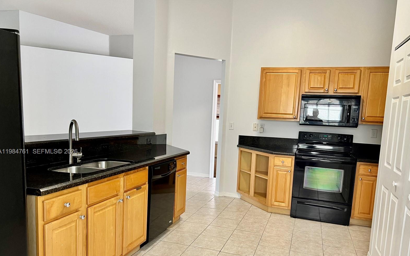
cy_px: 152
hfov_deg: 66.5
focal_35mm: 28
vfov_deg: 44.3
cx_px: 205
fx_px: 313
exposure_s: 1/60
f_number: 1.5
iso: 80
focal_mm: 5.7
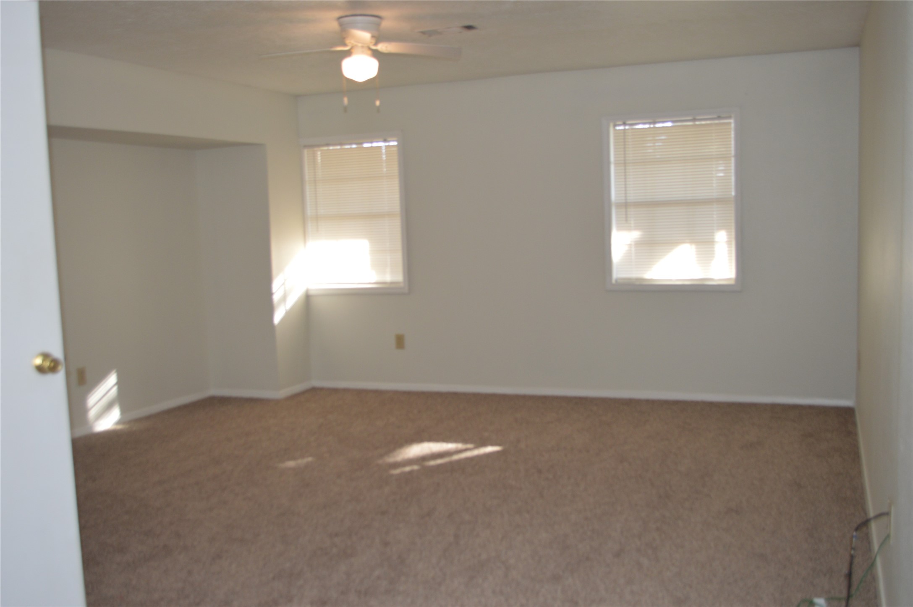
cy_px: 304
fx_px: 912
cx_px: 456
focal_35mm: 36
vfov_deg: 36.8
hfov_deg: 53.2
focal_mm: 24
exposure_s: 1/60
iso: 400
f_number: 4
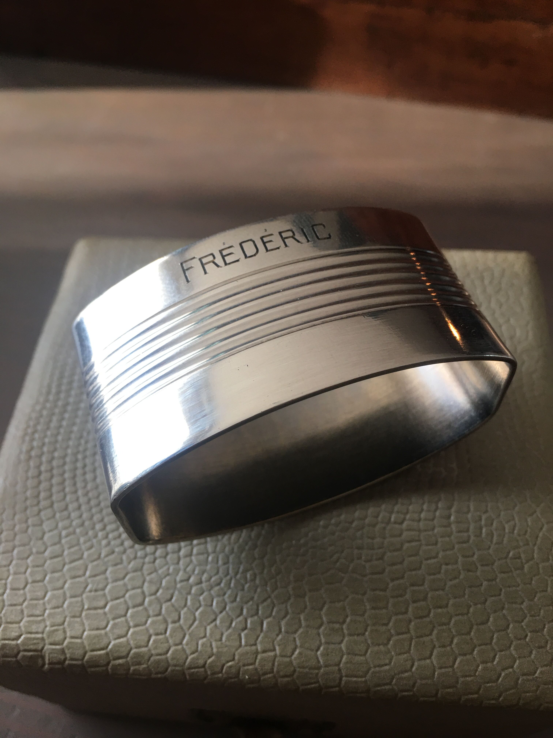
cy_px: 369
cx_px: 276
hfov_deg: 48.2
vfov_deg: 61.7
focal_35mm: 29
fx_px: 618
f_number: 2.2
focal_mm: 4.15
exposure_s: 1/33
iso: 25
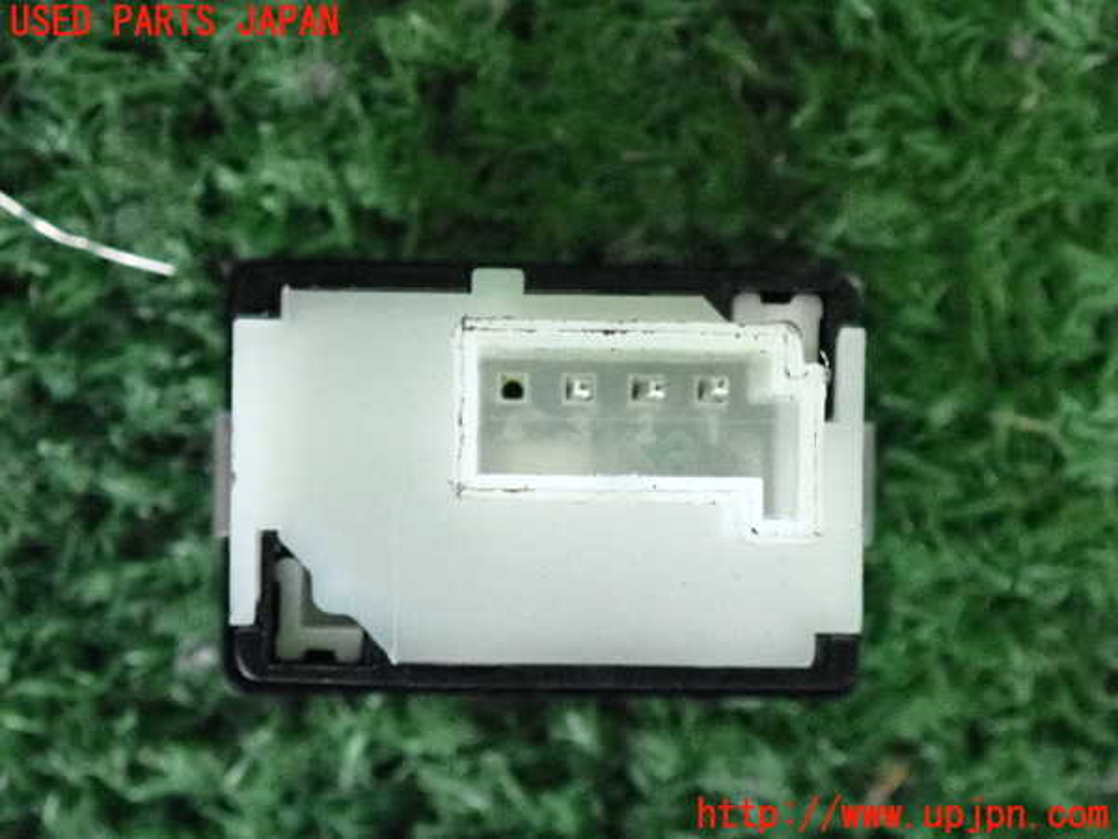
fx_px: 3230
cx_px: 559
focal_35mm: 100
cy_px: 420
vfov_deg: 14.8
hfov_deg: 19.6
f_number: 4.9
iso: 5000
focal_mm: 18
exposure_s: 1/125
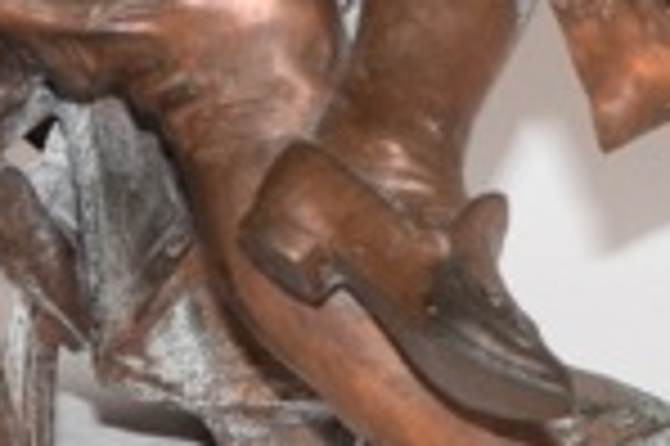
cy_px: -385
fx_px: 10287
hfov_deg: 3.7
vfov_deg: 2.5
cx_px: -36
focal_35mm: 553
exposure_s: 1/60
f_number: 5.6
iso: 800
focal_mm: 55
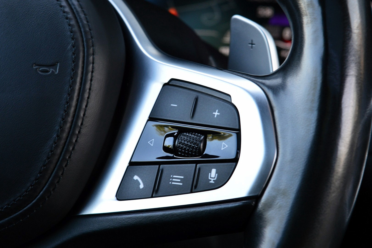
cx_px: 186
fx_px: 852
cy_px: 124
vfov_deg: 16.6
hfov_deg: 24.6
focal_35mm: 82
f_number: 8
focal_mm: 55
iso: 640
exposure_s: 1/60
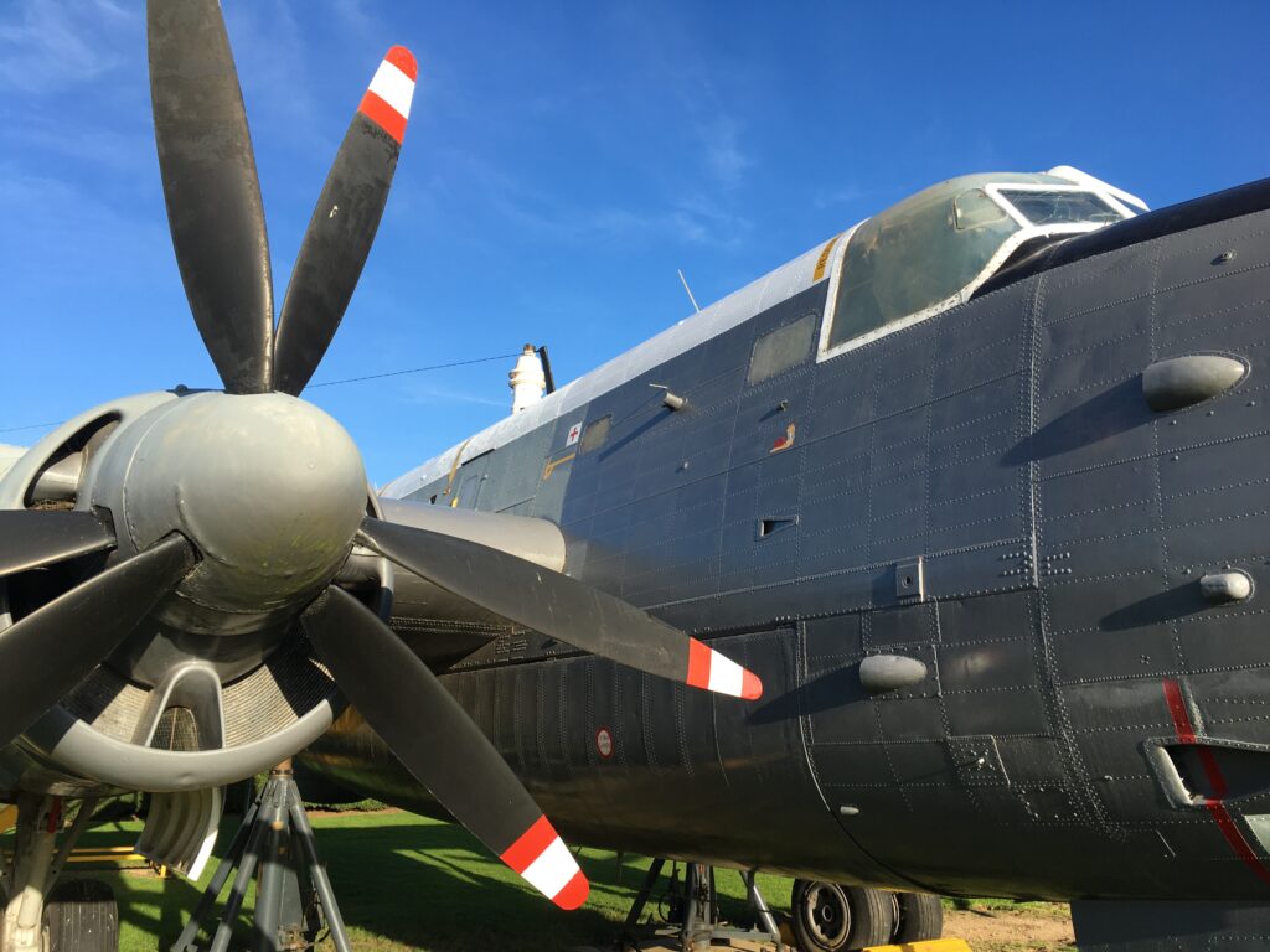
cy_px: 476
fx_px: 1064
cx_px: 635
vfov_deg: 48.2
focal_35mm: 29
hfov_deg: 61.7
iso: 25
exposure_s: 1/732
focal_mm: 4.15
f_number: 2.2
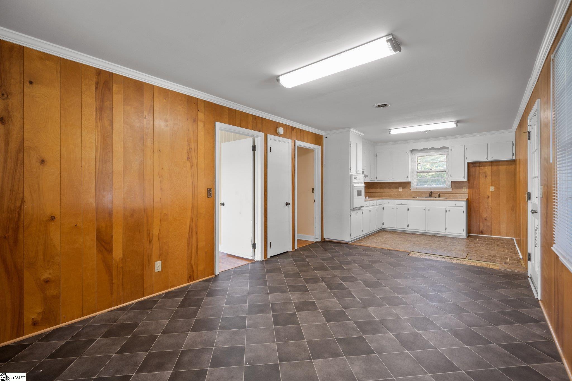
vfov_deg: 73.7
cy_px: 190
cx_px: 286
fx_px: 254
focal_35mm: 16
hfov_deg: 96.7
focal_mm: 16
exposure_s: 1/15
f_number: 8
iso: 320
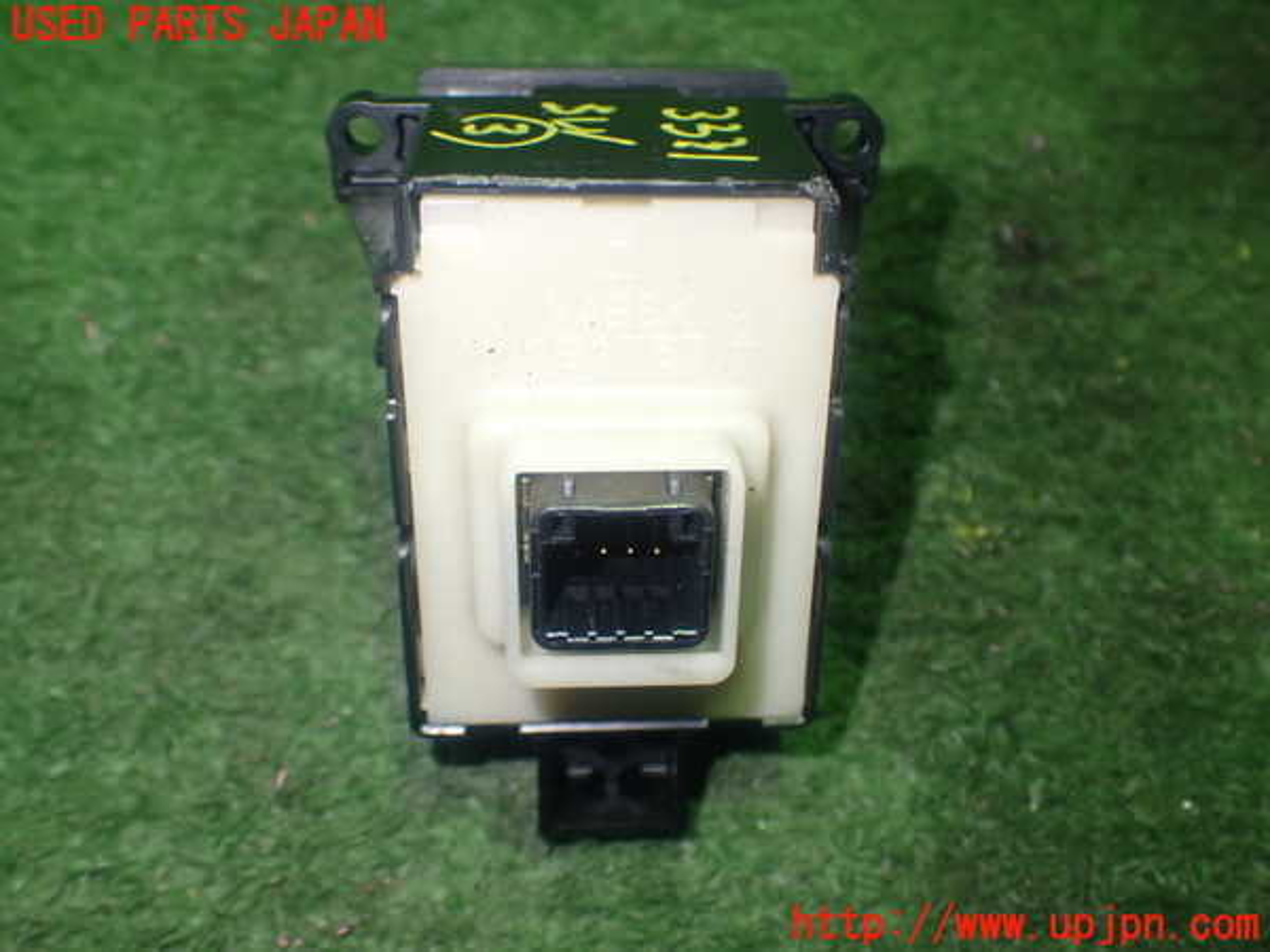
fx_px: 1394
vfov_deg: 37.7
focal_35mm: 38
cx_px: 635
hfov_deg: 49.0
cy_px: 476
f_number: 2.7
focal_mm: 6.83
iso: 320
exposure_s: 1/40
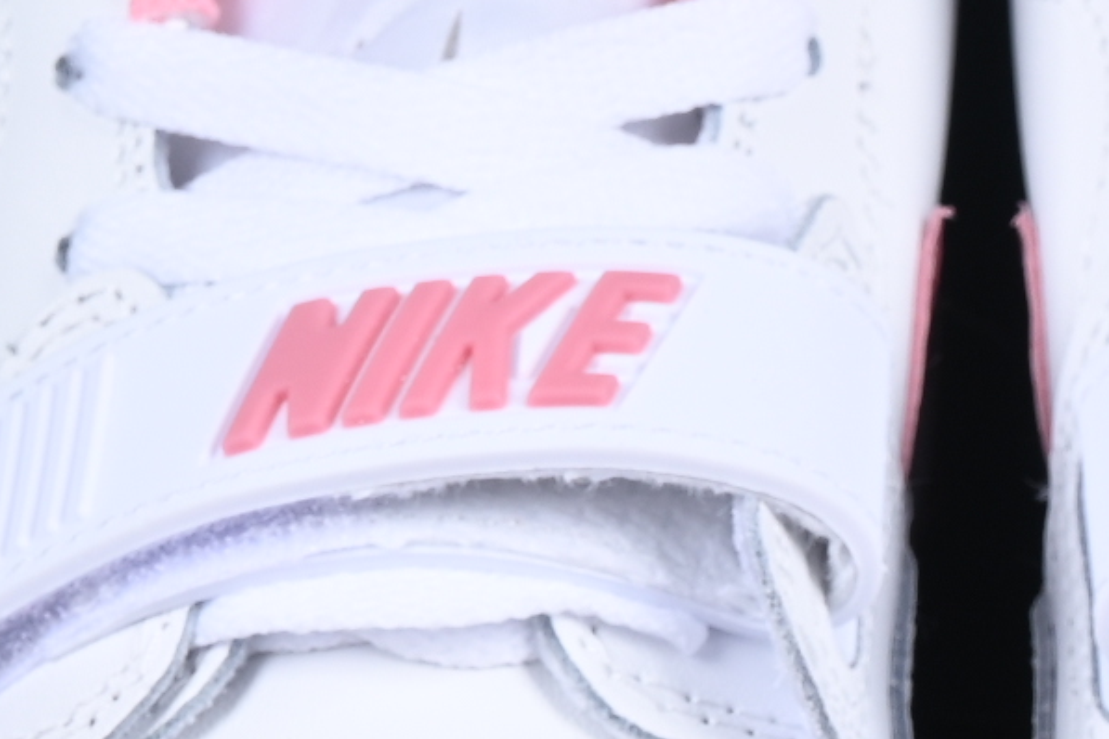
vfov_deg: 4.1
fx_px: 10350
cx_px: 964
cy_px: 858
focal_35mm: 336
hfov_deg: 6.1
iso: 160
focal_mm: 48
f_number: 8
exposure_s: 1/100
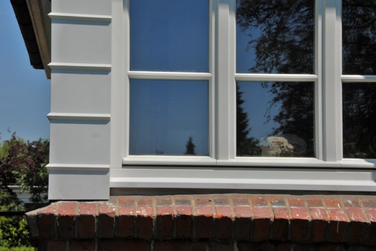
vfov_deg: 15.2
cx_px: 188
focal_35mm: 90
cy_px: 126
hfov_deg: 22.6
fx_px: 941
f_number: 11
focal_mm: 60
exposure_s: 1/500
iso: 100
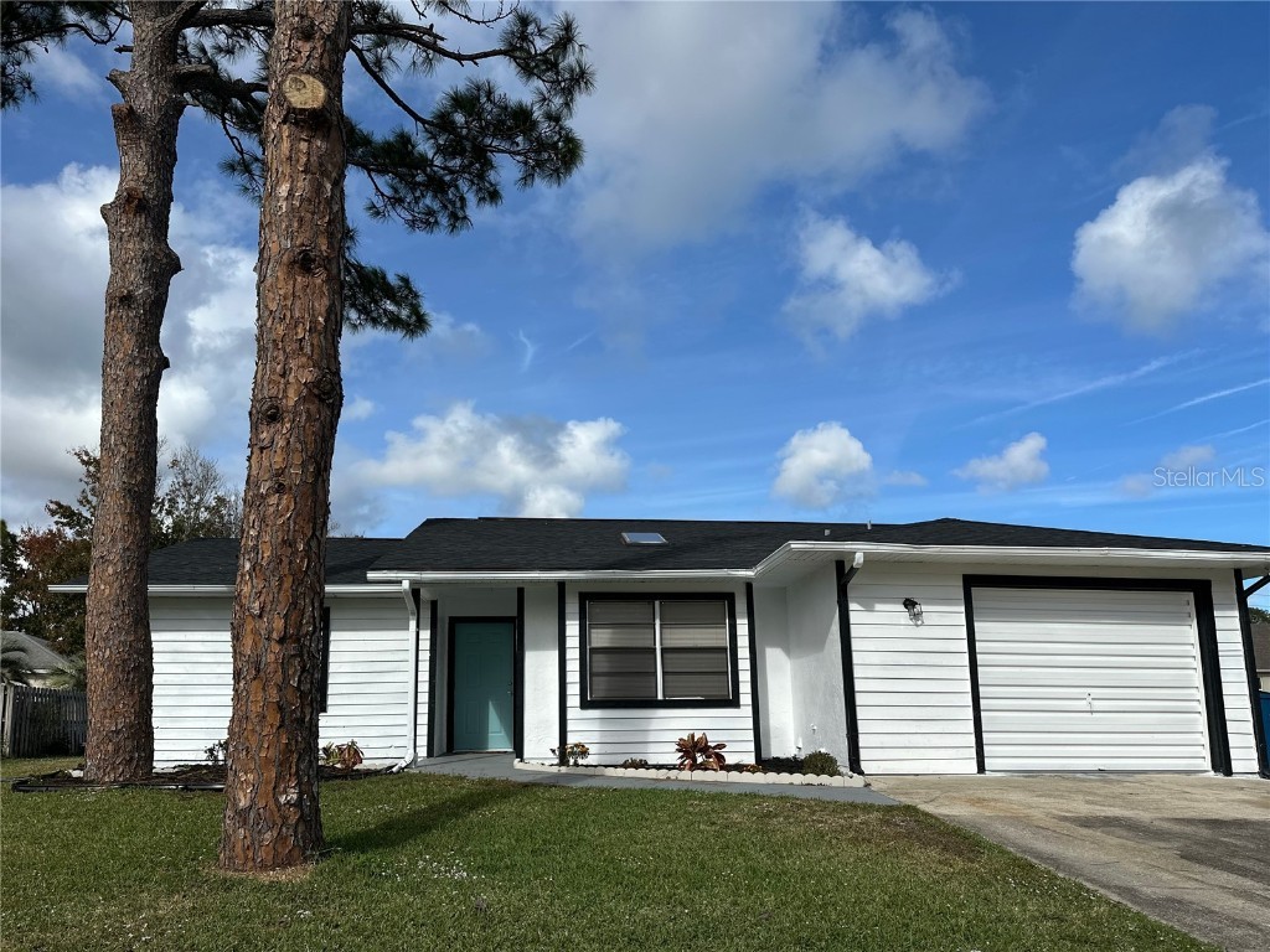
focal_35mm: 24
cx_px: 635
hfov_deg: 71.6
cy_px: 476
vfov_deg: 56.8
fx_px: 881
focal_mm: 6.86
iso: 80
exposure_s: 1/6623
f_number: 1.78
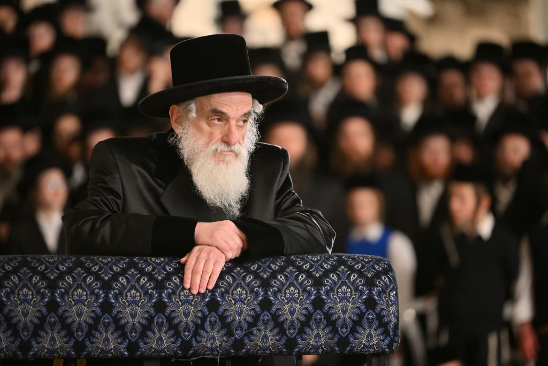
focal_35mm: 200
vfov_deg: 6.9
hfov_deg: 10.3
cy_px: 183
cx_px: 274
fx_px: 3045
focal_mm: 200
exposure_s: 1/160
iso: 800
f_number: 2.8
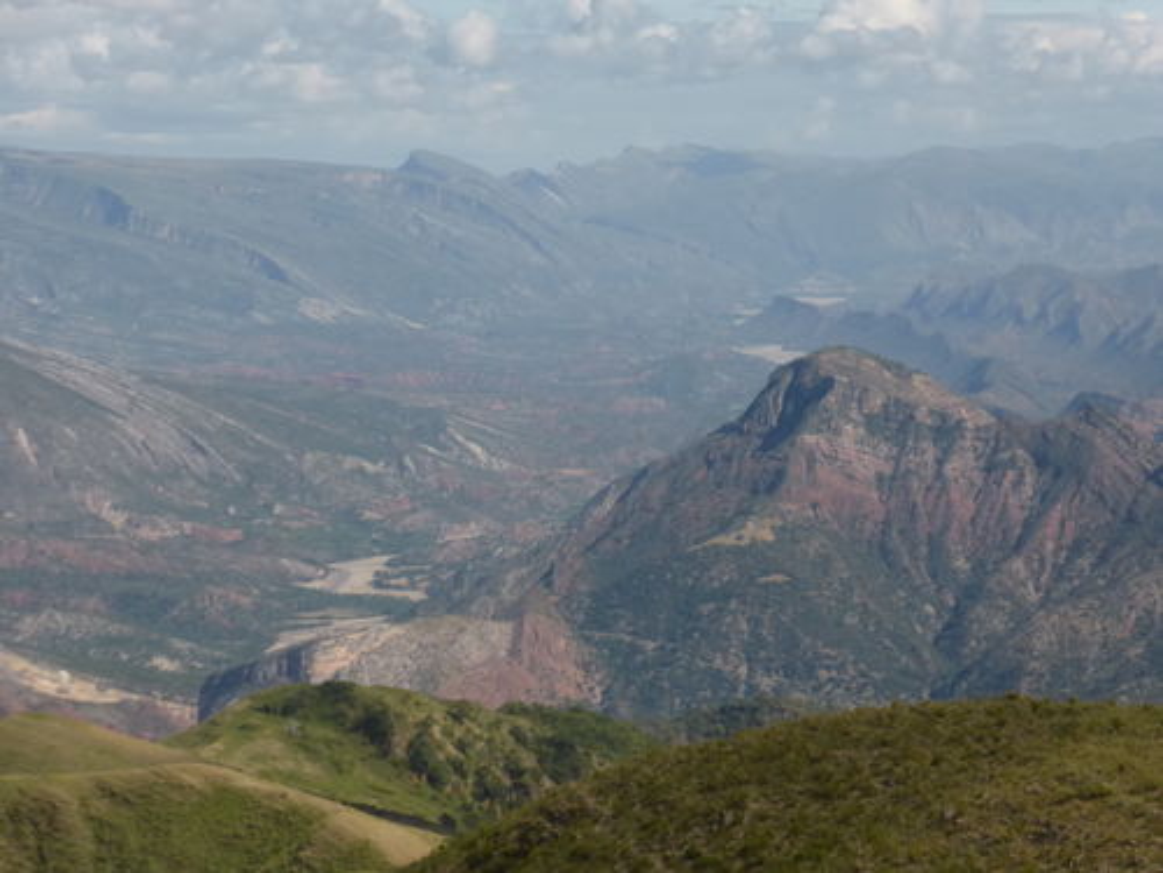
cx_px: 582
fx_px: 5174
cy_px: 436
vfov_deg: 9.6
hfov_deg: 12.8
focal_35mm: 154
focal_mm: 27.6
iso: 200
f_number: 5.4
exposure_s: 1/1600
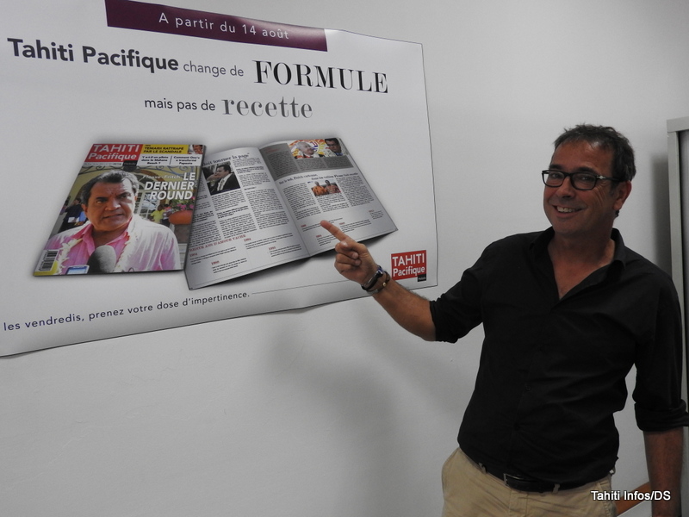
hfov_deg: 60.0
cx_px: 344
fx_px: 597
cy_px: 258
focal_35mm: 30
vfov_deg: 46.8
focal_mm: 5.4
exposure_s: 1/30
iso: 320
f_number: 3.5
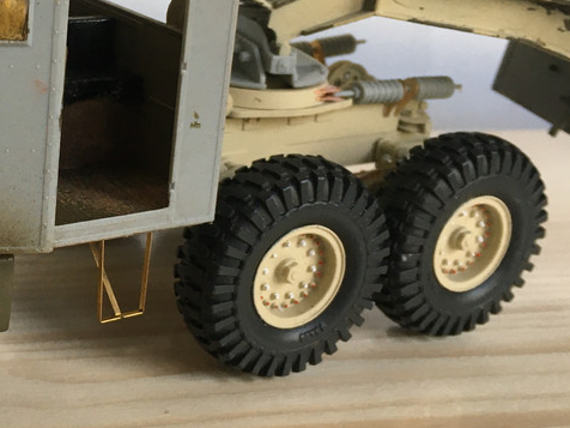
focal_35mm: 65
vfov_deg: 22.4
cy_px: 123
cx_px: 1
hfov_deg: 28.0
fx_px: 1070
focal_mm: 4.15
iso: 40
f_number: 2.2
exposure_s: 1/33
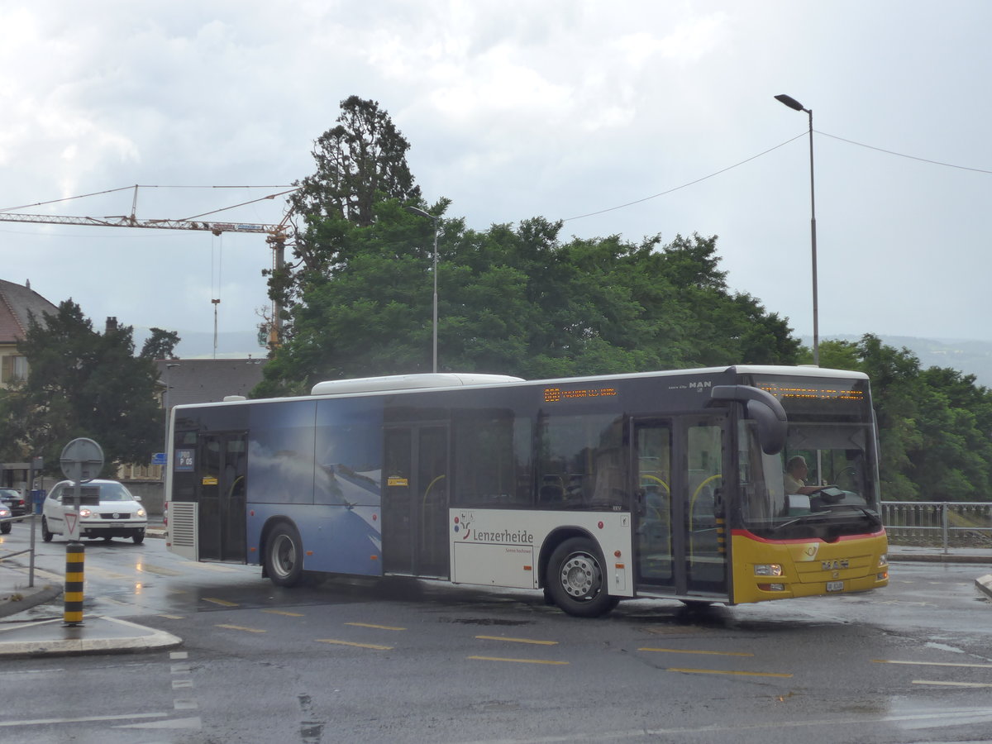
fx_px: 1490
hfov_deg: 36.8
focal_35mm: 52
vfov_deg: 28.0
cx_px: 496
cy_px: 372
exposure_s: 1/800
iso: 160
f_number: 3.3
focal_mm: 10.7
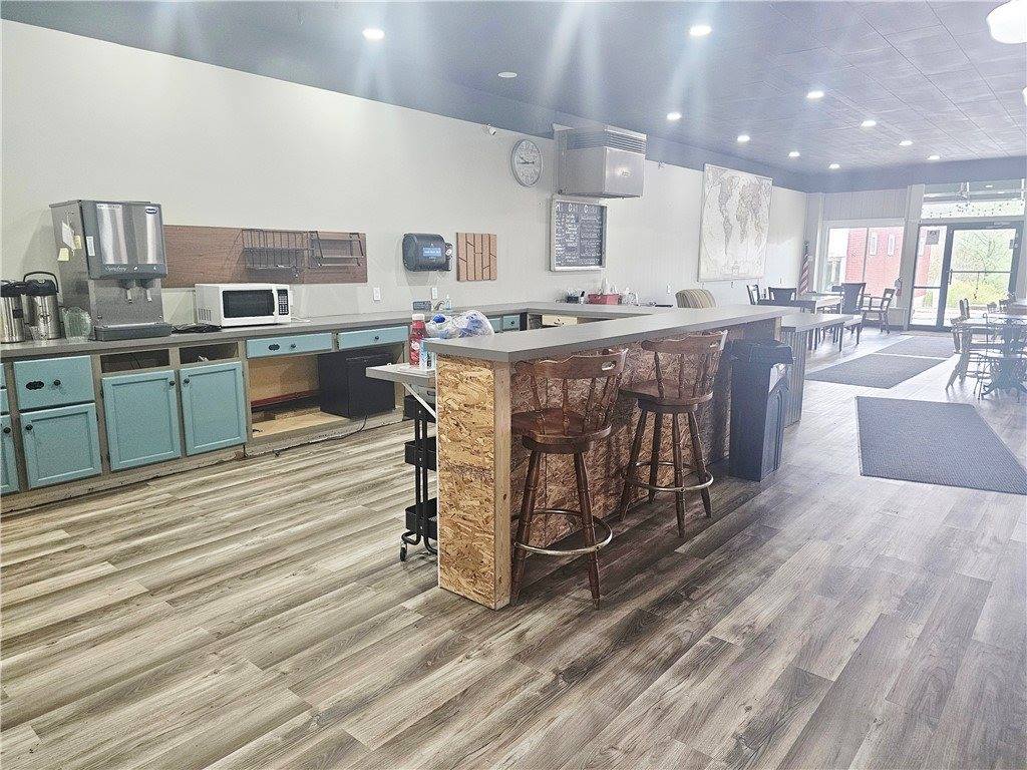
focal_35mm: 23
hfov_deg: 73.9
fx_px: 682
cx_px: 514
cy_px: 385
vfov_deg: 58.9
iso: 640
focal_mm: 6.3
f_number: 1.7
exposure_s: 1/120
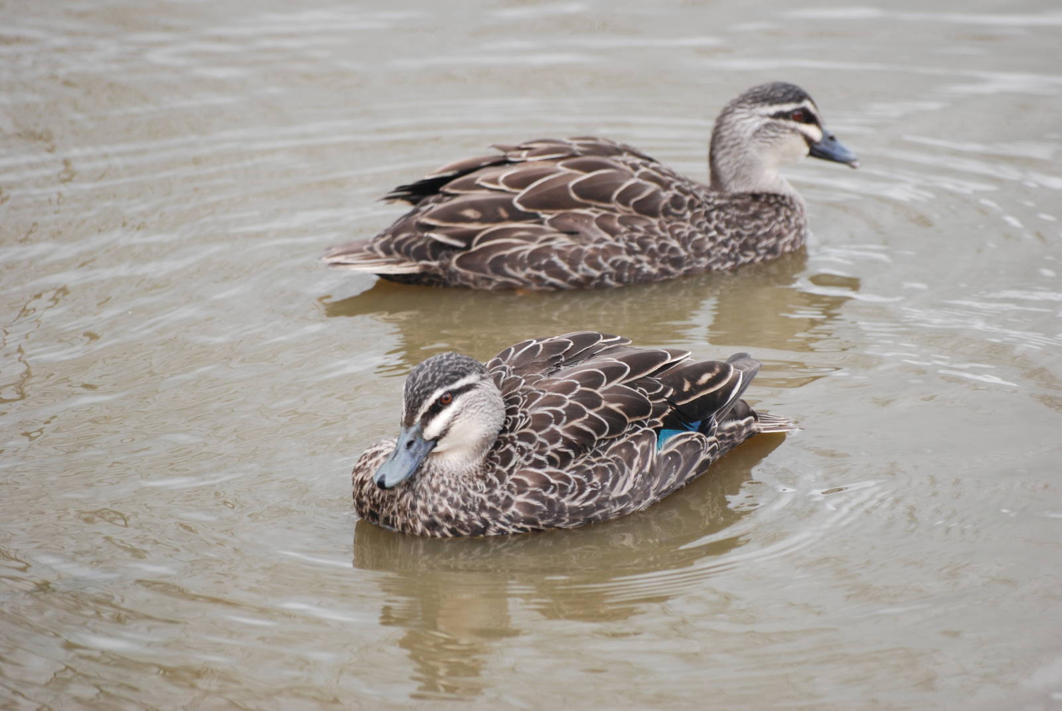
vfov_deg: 3.8
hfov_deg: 5.7
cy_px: 356
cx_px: 531
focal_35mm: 360
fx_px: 10632
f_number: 5.3
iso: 400
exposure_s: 1/400
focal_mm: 240
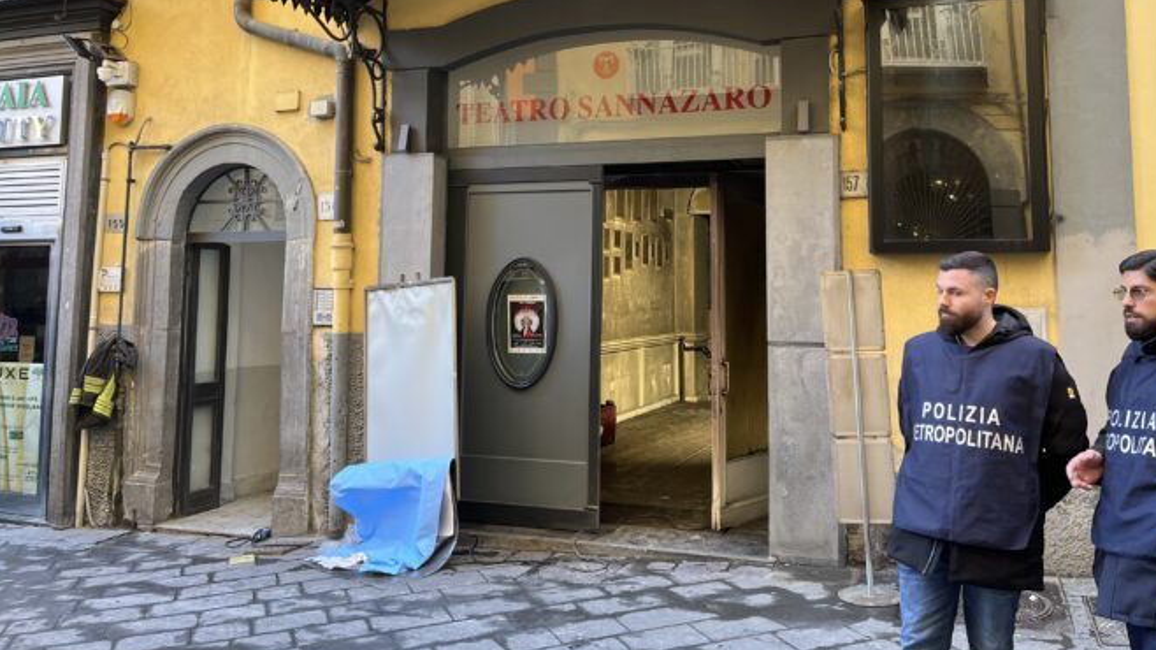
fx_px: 950
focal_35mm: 31
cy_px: 188
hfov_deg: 62.5
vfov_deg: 37.1
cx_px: 631
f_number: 1.6
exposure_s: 1/121
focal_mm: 5.1
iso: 64
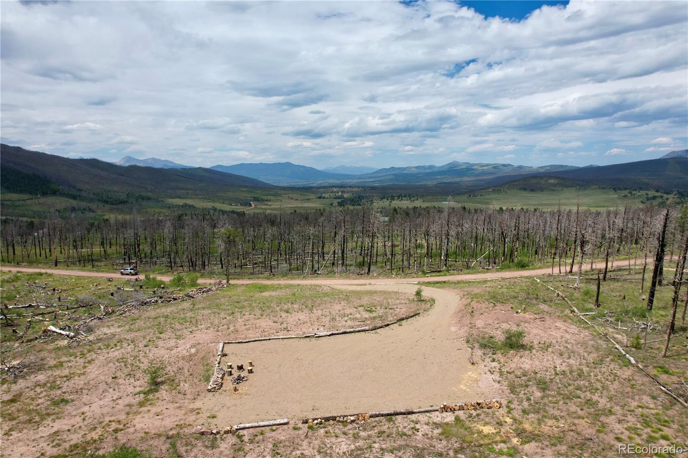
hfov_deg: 78.6
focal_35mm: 22
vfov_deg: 57.2
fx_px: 420
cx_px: 344
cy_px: 229
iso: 110
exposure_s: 1/800
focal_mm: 8.38
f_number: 2.8
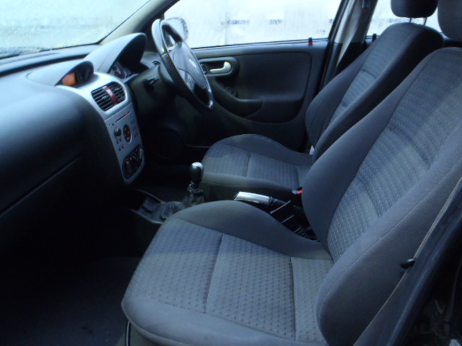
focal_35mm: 28
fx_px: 374
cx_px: 231
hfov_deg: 63.4
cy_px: 173
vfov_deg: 49.7
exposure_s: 1/4
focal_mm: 5
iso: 320
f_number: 3.5
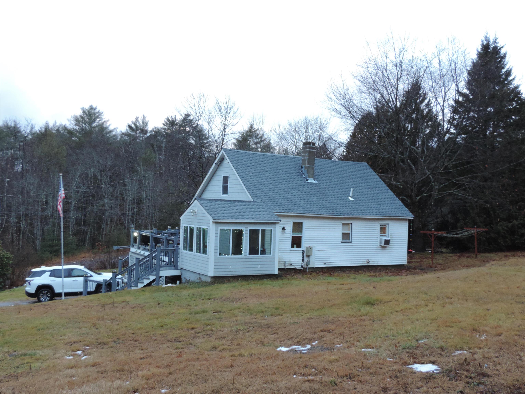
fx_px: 531
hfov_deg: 52.6
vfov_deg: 40.7
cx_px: 262
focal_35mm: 35
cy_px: 197
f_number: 3.3
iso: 360
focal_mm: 6.2
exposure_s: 1/50
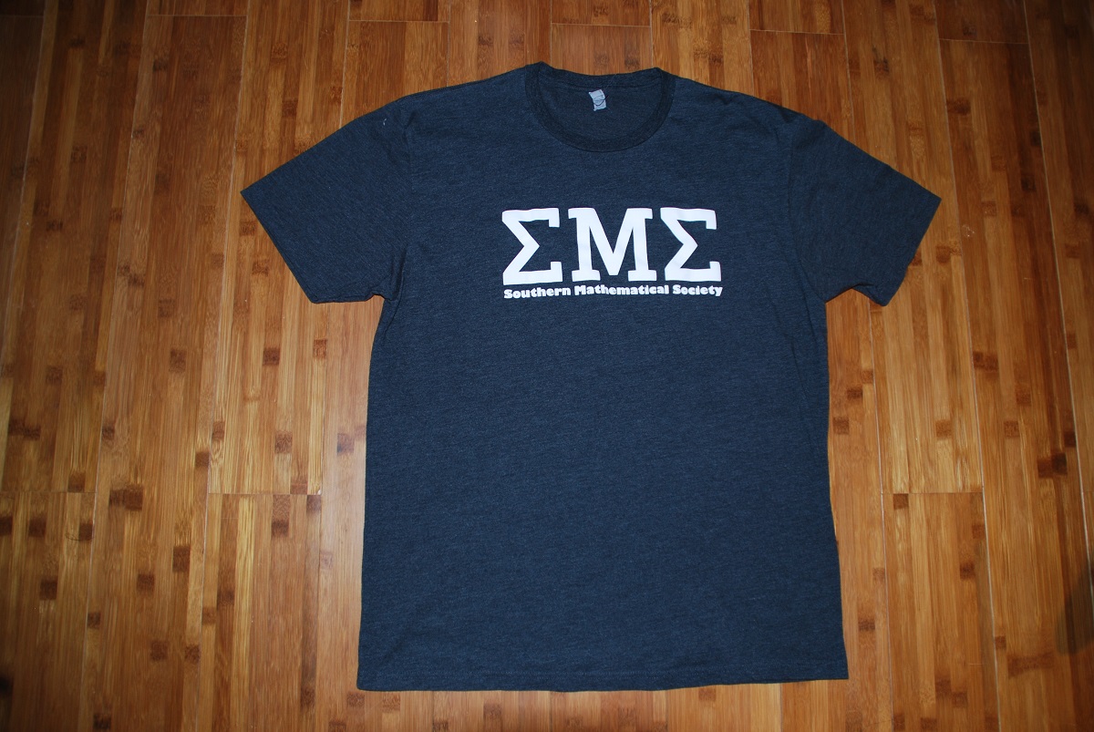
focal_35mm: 27
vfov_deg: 48.0
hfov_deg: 67.3
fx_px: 821
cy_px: 366
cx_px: 547
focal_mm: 18
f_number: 3.5
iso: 200
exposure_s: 1/60
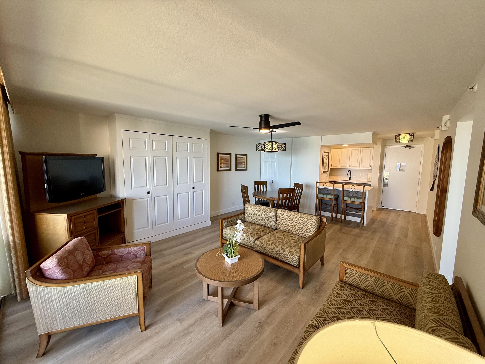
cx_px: 242
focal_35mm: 14
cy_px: 182
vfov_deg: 85.7
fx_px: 196
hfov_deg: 102.1
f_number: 2.2
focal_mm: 2.22
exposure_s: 1/120
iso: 160
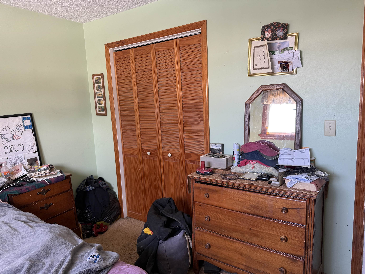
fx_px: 253
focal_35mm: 24
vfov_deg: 56.8
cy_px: 137
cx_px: 182
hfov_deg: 71.6
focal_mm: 6.76
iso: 160
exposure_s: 1/121
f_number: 1.78
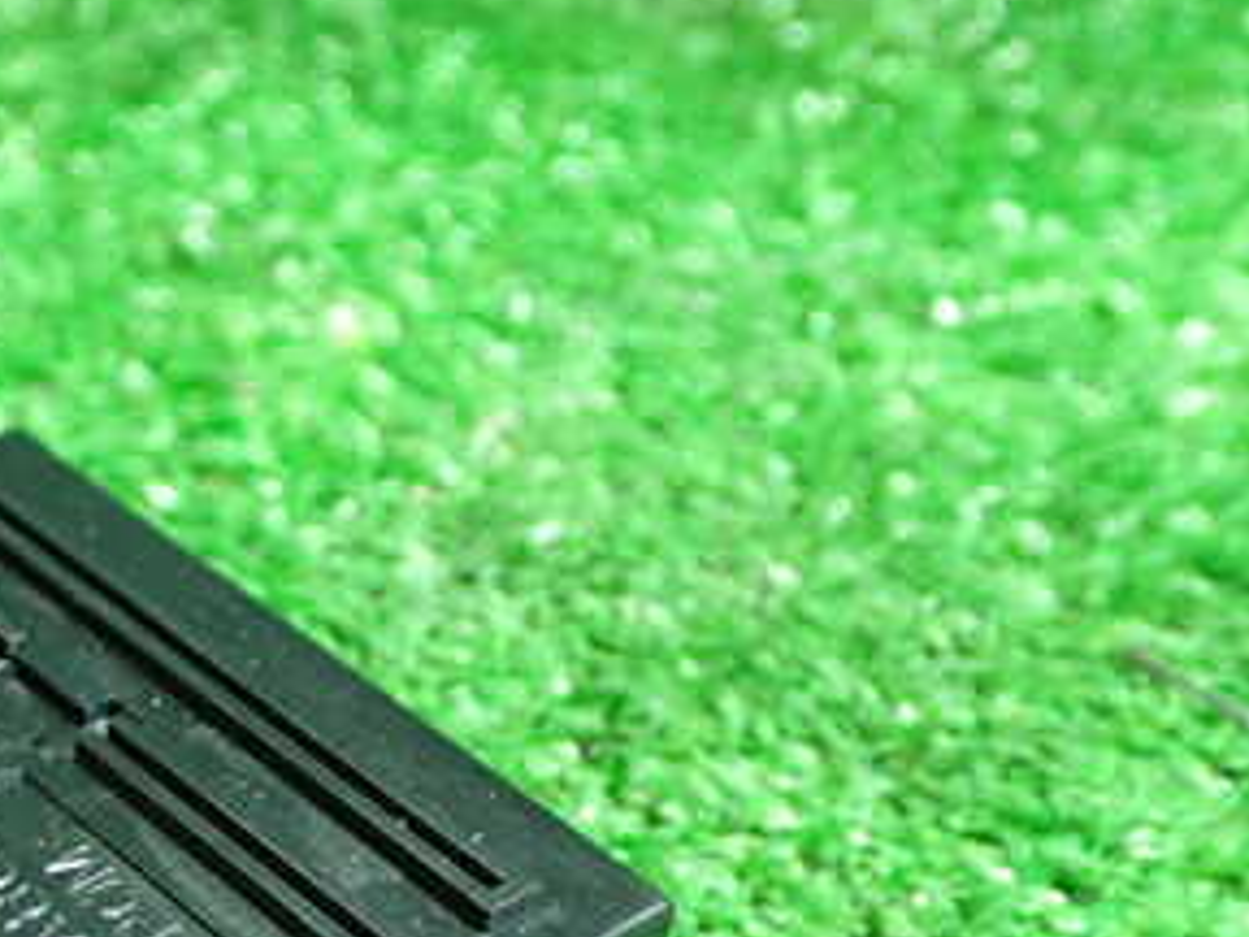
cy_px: 907
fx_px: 2706
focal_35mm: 75
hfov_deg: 24.6
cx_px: -48
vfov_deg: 19.2
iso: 800
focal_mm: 6.37
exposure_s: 1/30
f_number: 2.5
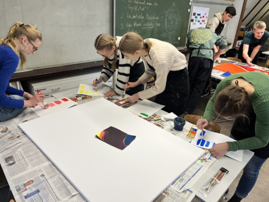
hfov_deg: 67.3
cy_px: 101
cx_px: 134
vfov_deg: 53.1
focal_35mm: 26
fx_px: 202
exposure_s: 1/100
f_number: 1.6
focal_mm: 5.1
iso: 100
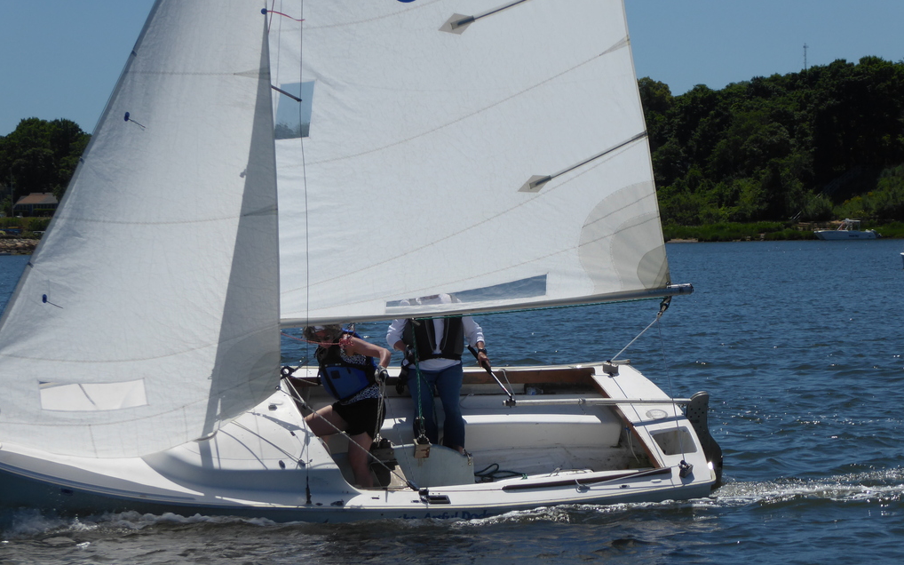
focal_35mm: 160
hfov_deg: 13.1
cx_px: 451
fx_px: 3941
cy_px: 322
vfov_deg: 8.2
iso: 80
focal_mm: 24.2
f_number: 5.3
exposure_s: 1/1000
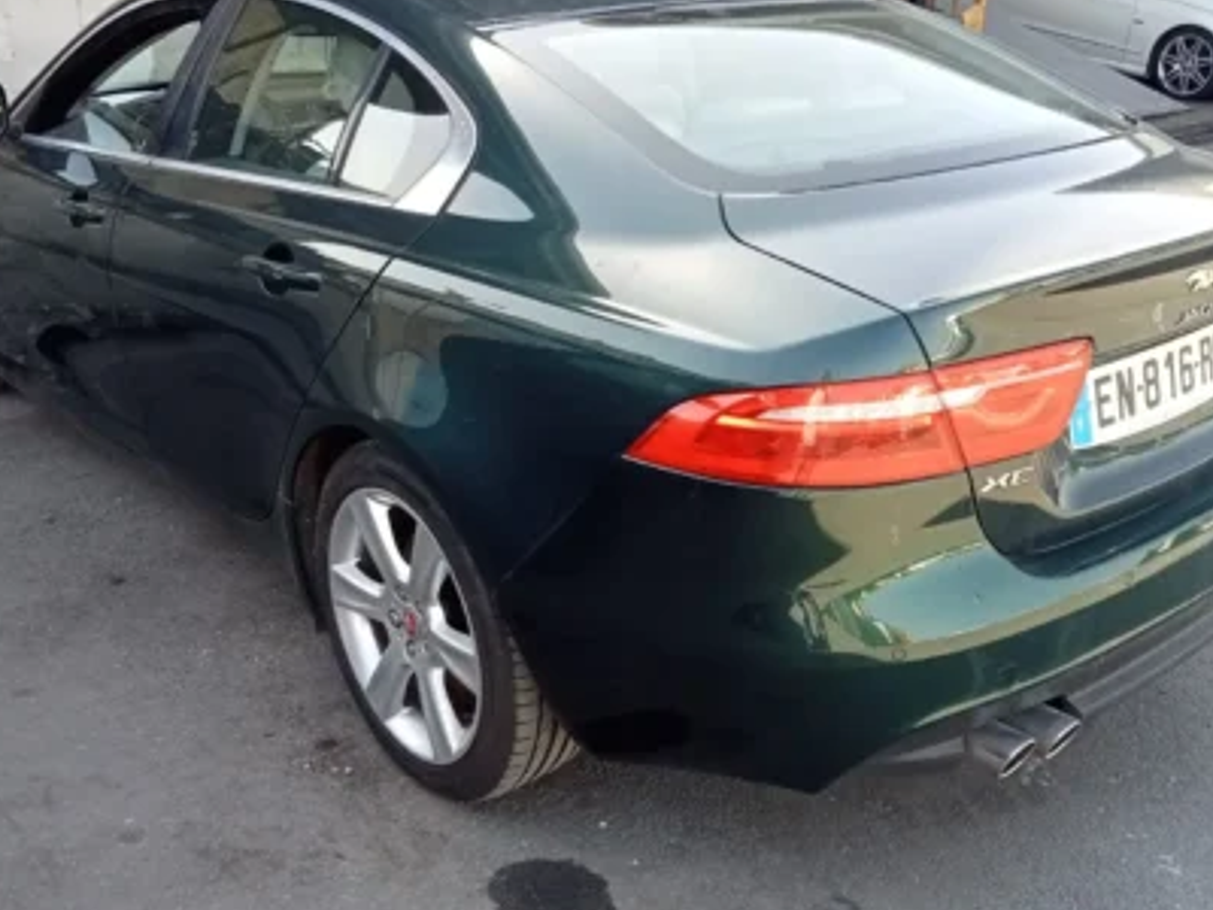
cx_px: 670
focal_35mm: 42
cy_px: 416
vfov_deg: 34.3
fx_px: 1472
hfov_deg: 44.7
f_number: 2.2
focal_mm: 3.46
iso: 102
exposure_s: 1/117
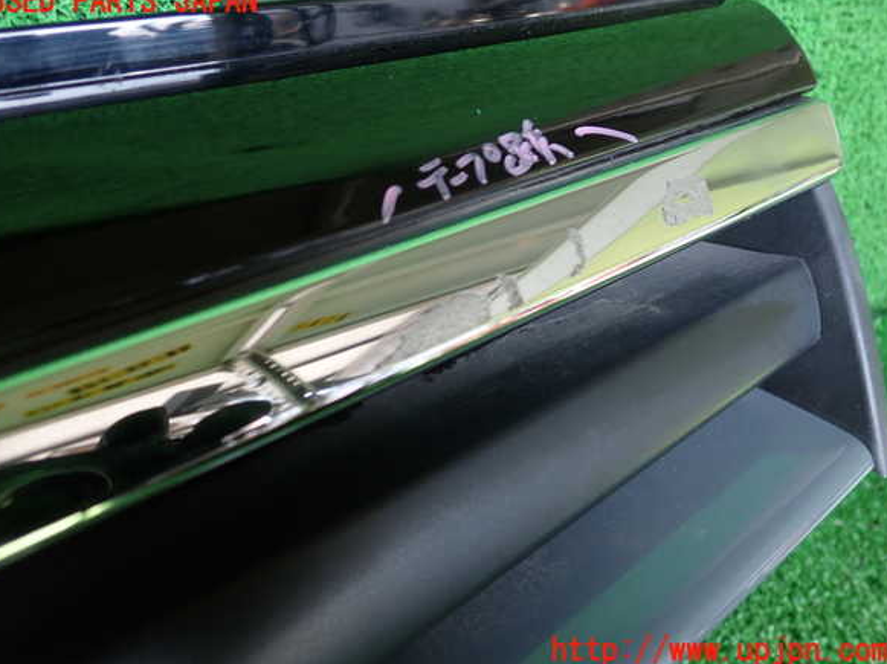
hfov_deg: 58.4
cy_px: 327
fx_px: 794
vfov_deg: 45.4
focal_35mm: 31
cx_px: 438
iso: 100
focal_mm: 5.4
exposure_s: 1/60
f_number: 2.3
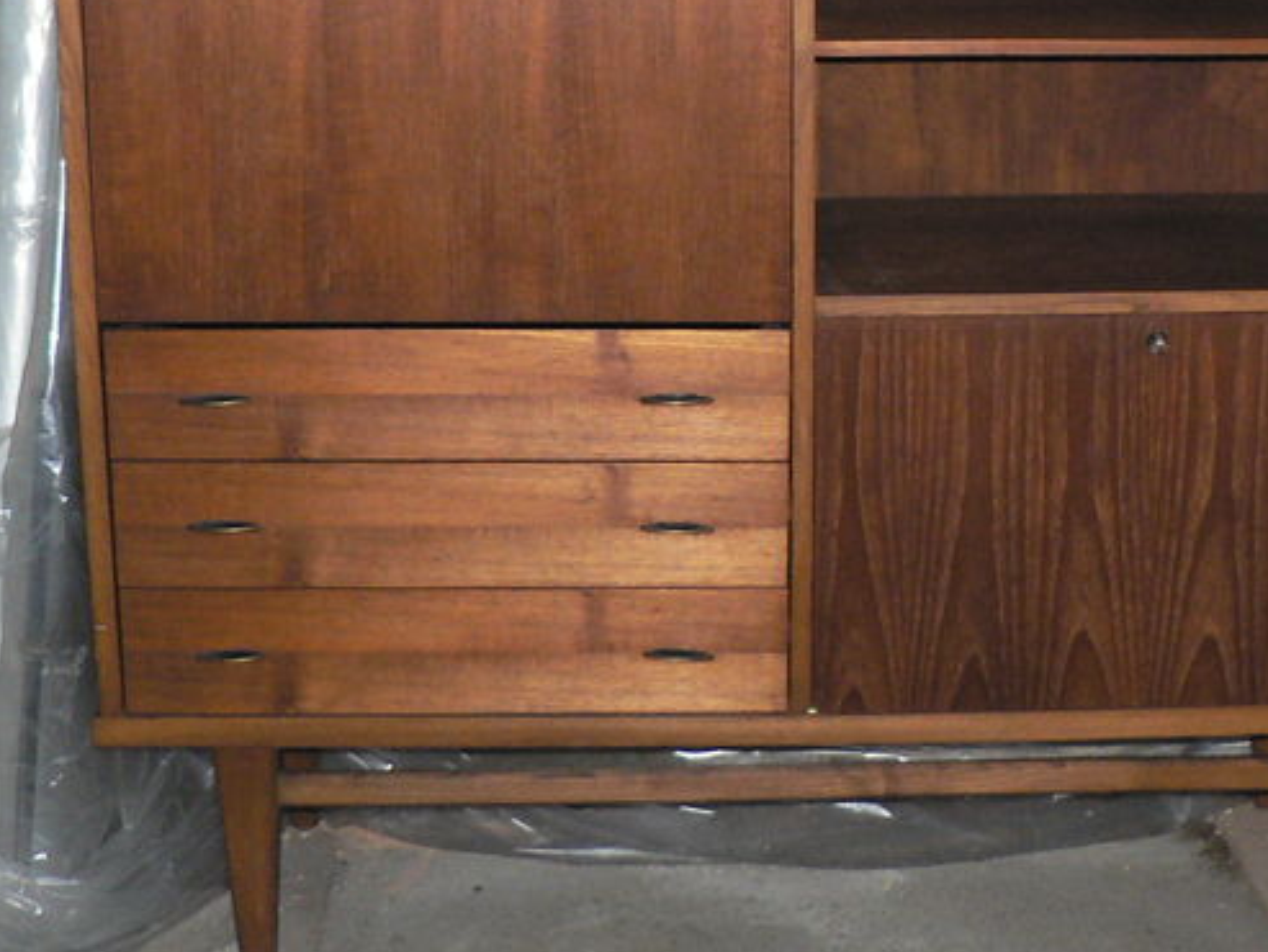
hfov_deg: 26.4
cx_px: 892
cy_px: 167
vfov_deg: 19.9
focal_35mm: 73
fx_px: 2675
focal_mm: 6
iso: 300
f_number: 2.8
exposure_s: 1/60
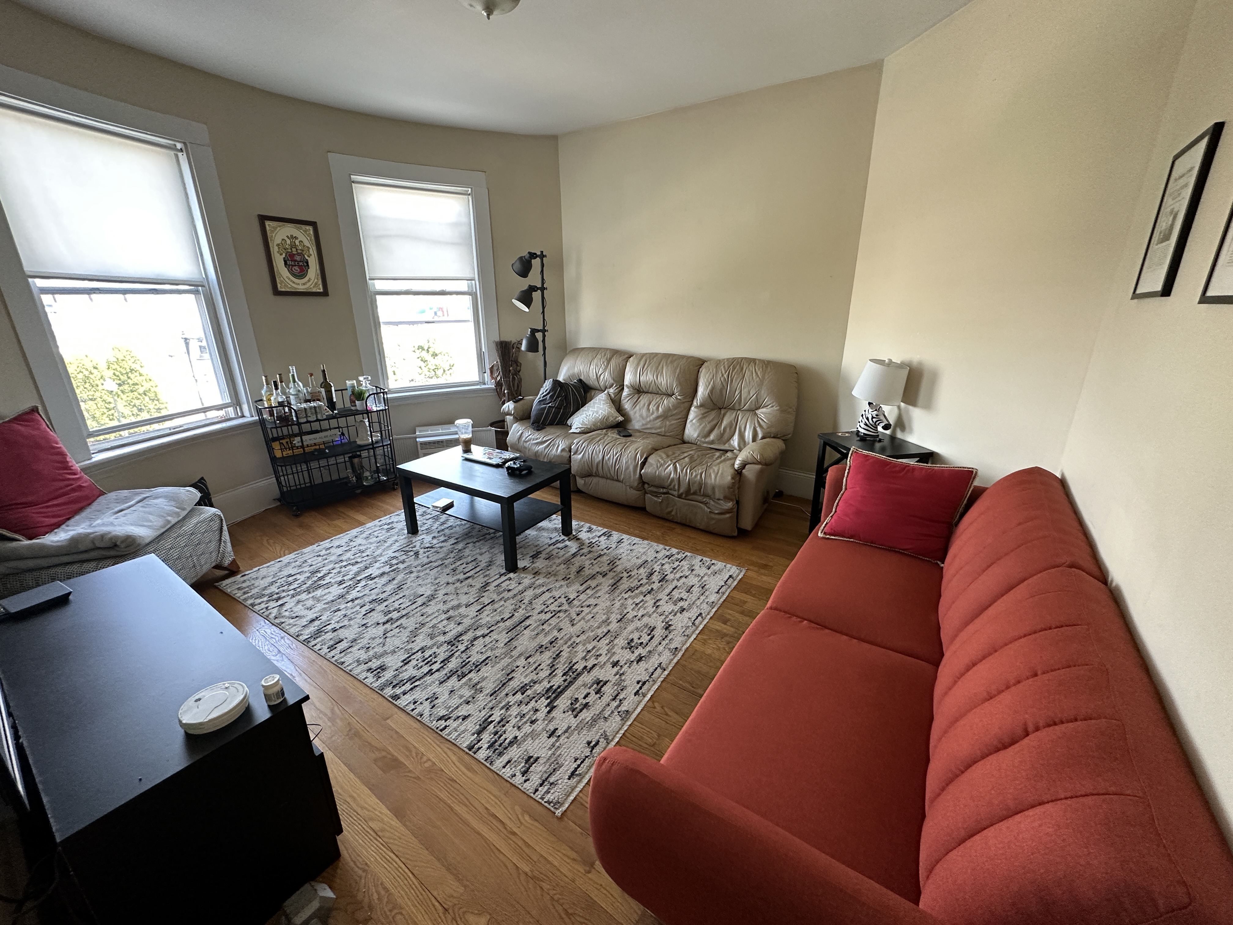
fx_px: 499
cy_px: 462
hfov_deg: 102.1
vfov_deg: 85.7
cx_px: 616
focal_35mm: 14
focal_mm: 2.22
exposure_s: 1/99
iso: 250
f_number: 2.2
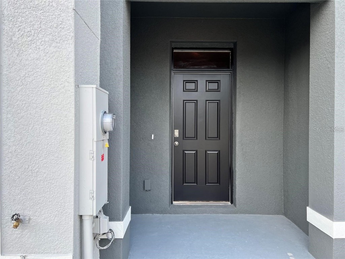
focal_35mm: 26
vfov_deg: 53.1
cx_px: 172
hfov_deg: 67.3
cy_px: 130
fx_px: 259
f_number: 1.5
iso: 50
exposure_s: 1/611
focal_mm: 5.7
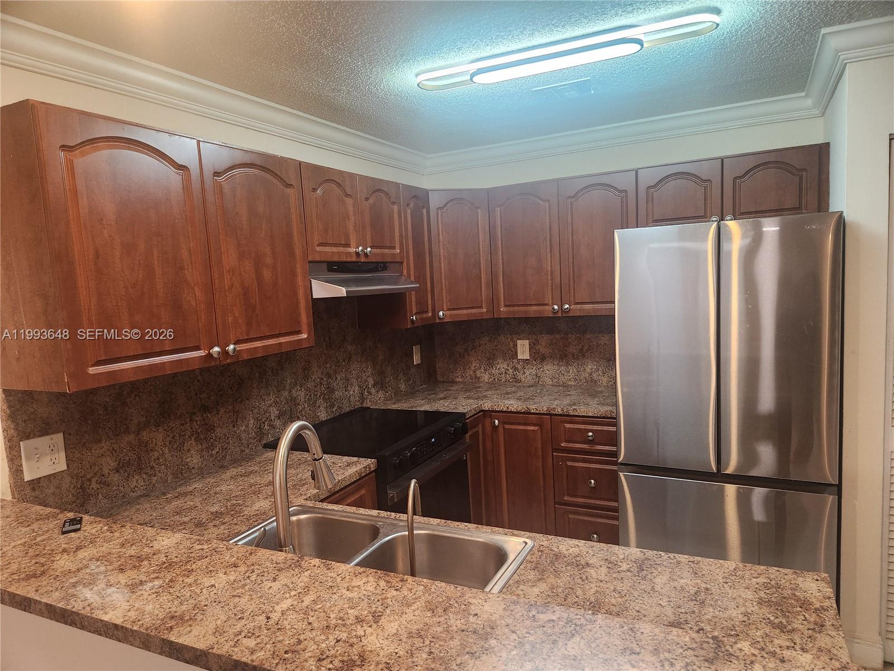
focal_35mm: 23
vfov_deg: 58.9
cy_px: 336
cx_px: 447
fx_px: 594
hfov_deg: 73.9
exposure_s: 1/120
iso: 320
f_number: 1.8
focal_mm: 5.4
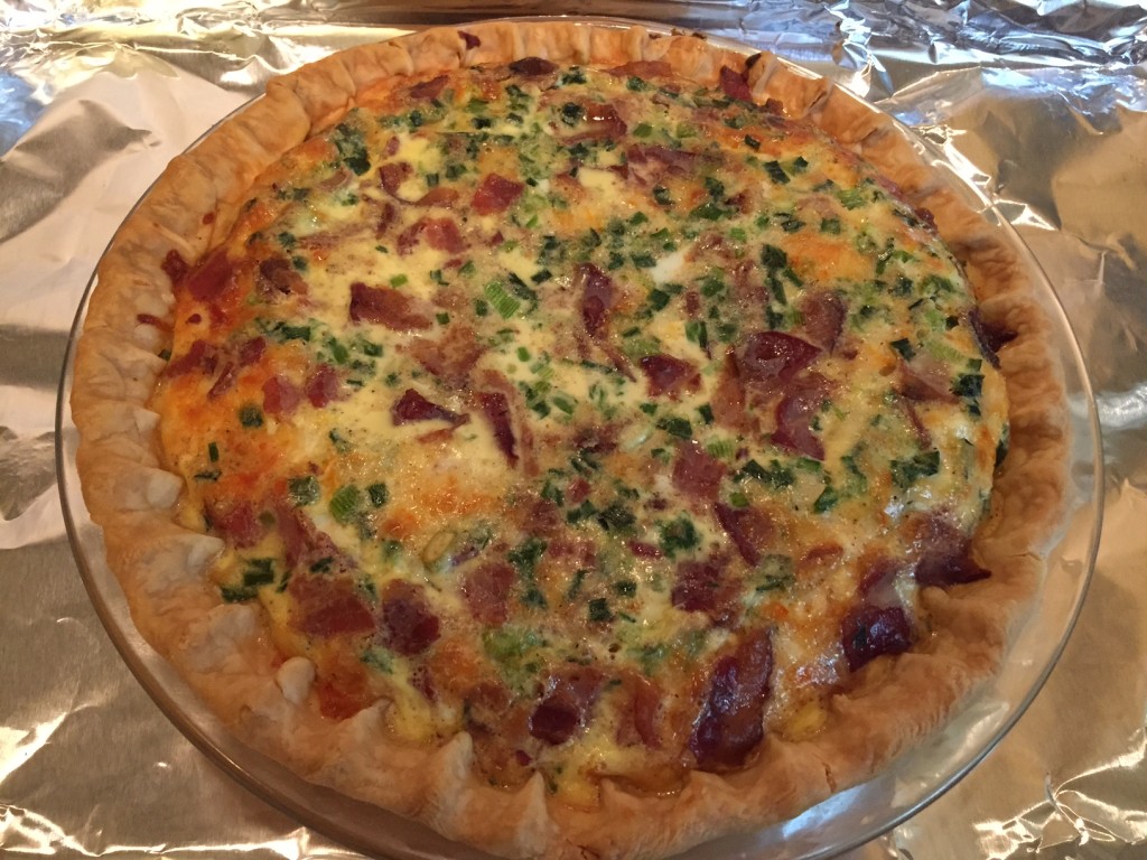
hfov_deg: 61.7
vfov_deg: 48.2
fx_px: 961
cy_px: 430
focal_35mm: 29
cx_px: 574
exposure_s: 1/20
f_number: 2.2
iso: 250
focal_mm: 4.15
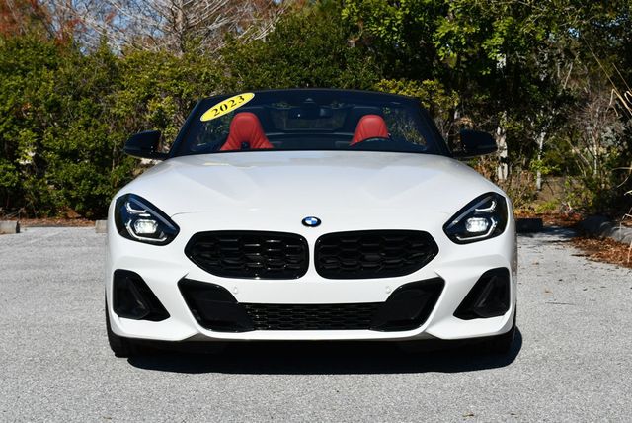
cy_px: 212
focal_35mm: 84
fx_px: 1476
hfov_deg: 24.2
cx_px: 316
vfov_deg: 16.3
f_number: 10
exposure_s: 1/400
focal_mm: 42
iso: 100
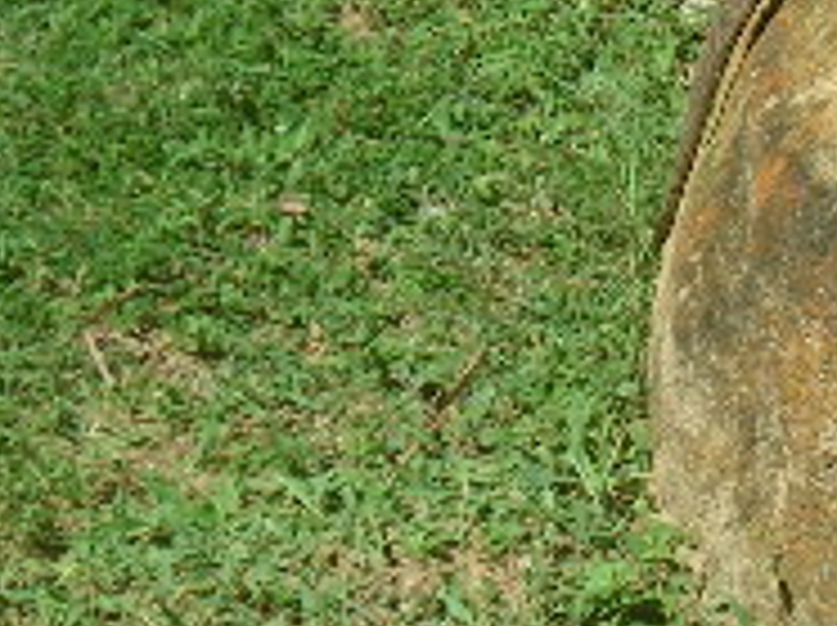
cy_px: -9
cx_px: 938
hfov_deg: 12.4
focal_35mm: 156
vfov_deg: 9.4
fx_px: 3767
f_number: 4.6
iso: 50
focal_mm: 6.1
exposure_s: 1/320
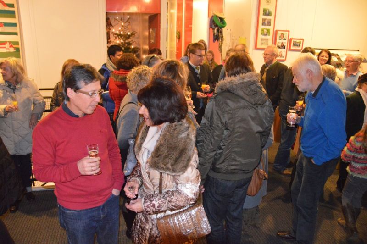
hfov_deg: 67.4
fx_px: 275
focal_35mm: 27
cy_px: 122
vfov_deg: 47.9
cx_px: 184
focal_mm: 18
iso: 6400
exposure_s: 1/40
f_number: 3.5
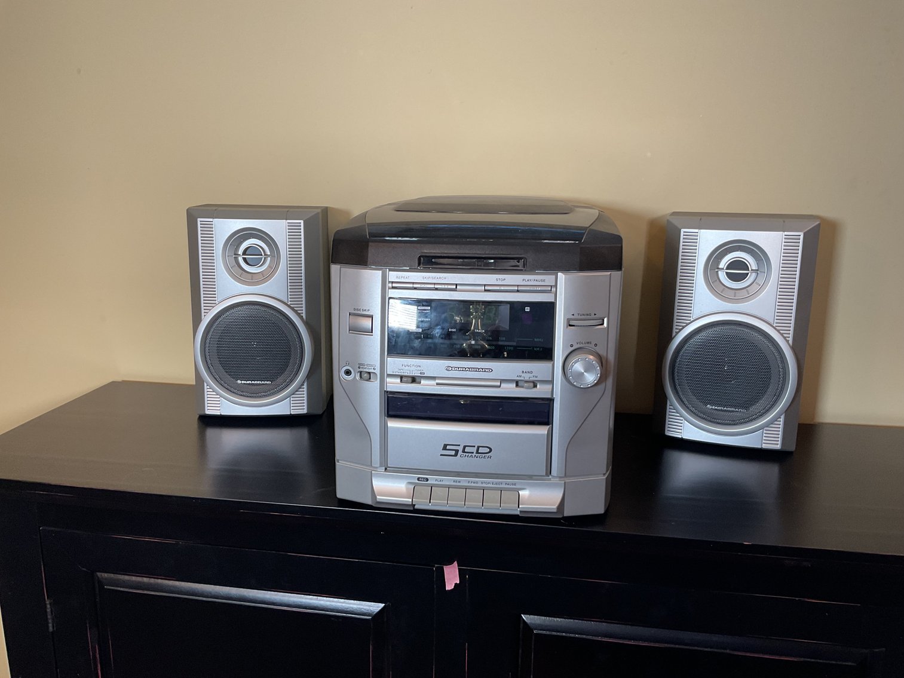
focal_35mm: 29
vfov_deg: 48.2
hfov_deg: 61.7
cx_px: 452
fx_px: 757
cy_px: 339
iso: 64
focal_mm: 3
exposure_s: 1/60
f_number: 1.8
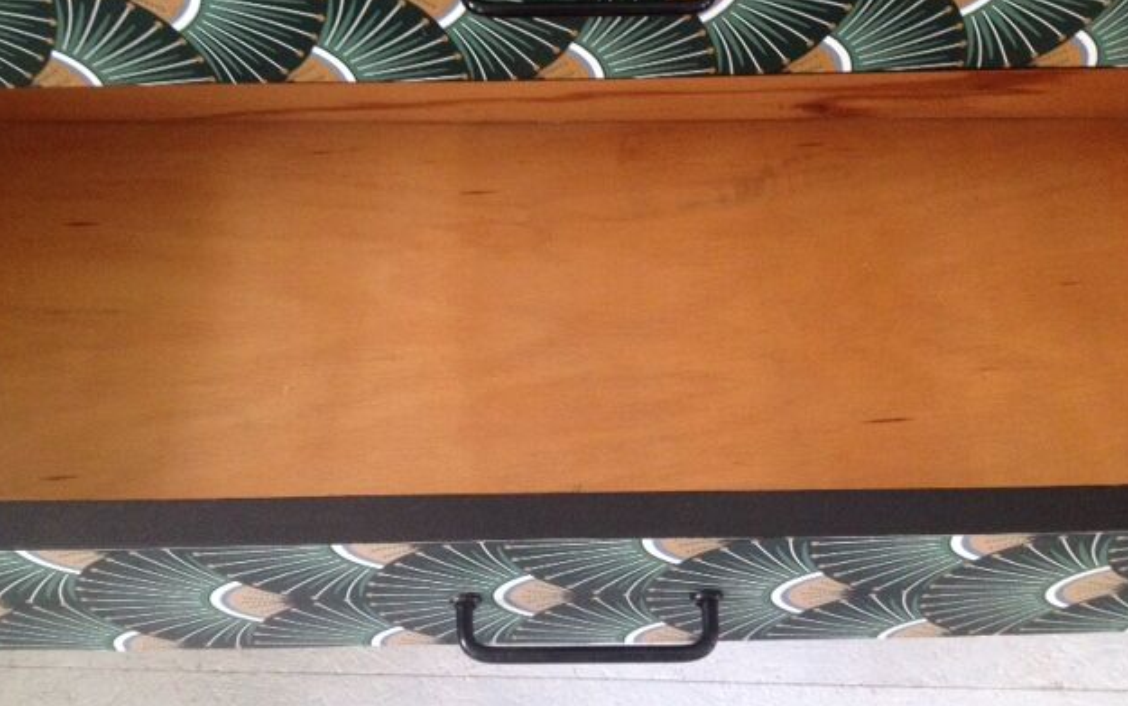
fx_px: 1168
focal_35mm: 38
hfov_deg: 51.5
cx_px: 559
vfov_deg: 33.6
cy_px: 305
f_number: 2.4
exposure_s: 1/15
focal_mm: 4.28
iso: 400
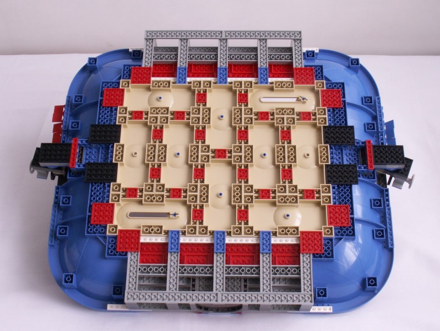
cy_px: 166
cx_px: 220
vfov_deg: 33.6
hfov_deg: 43.8
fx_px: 547
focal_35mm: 43
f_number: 8
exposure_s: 1/1.25
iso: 50
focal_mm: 7.19
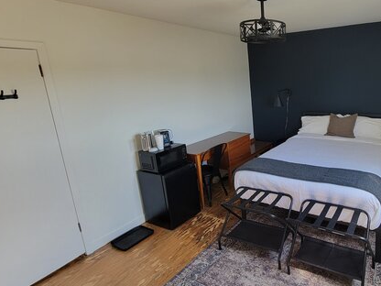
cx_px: 285
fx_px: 220
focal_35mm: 20
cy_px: 125
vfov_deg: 65.7
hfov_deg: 75.9
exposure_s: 1/60
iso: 50
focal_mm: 2.2
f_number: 2.2
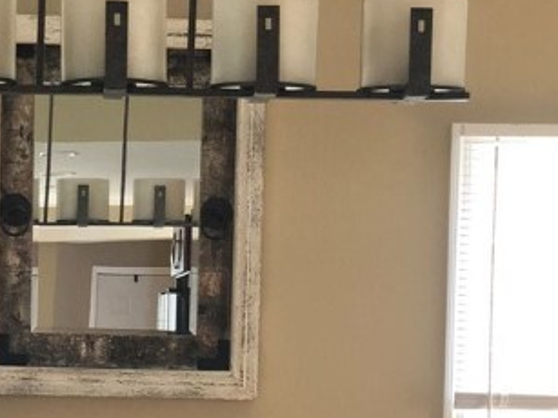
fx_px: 2095
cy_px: 531
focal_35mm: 130
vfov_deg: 11.1
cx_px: 135
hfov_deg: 15.1
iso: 125
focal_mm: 6
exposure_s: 1/32
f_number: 2.4
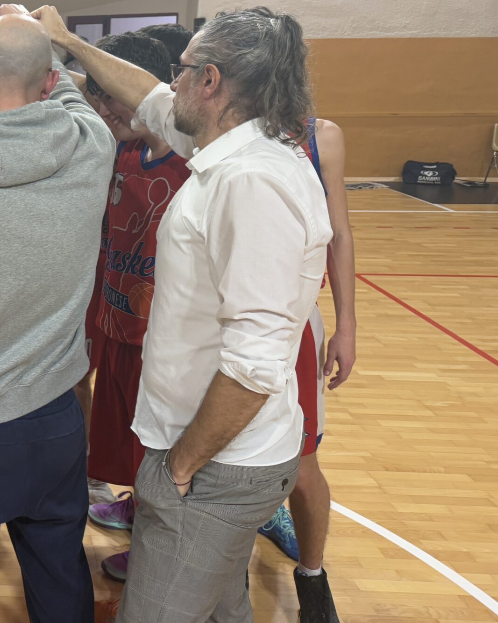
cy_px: 186
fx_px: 829
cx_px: -98
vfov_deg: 40.4
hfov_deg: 29.0
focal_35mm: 45
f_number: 1.78
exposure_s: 1/100
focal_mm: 6.76
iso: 125
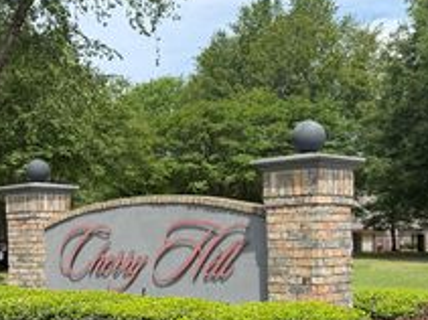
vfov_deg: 25.5
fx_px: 704
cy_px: 220
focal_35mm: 57
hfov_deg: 33.8
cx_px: 201
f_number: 1.78
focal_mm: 6.76
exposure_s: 1/3021
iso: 80
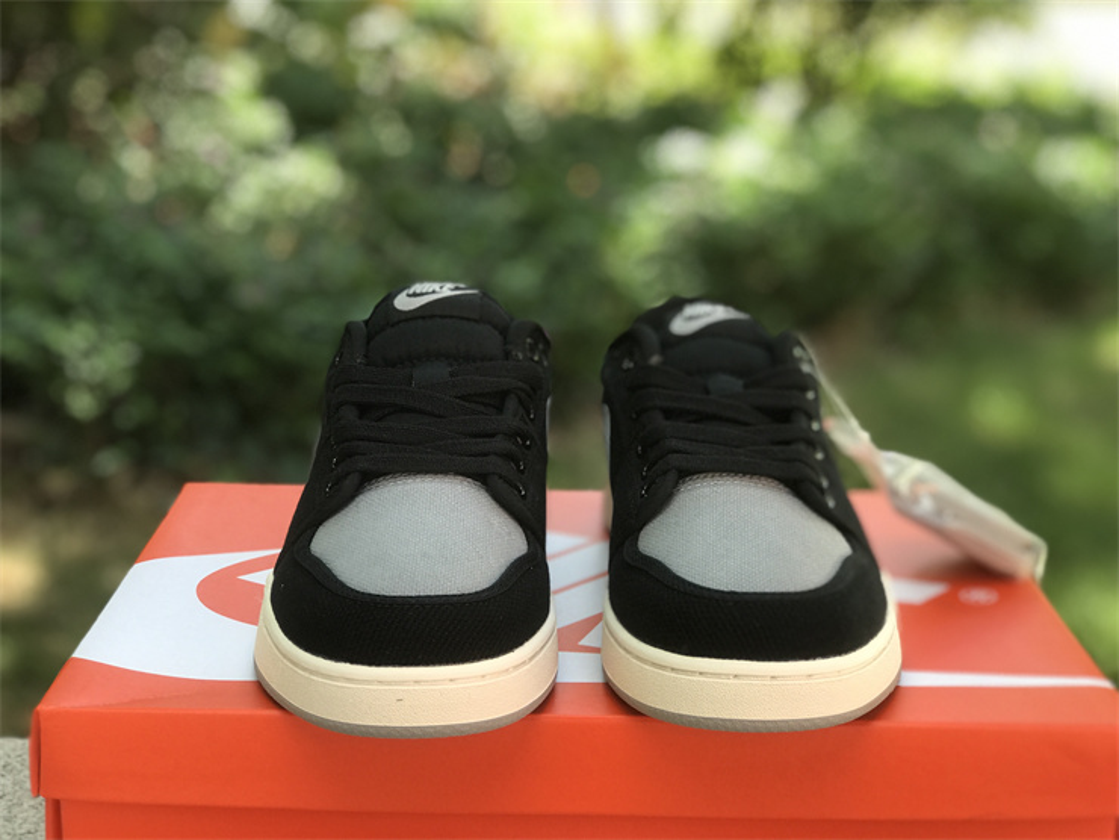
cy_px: 420
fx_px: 1843
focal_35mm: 57
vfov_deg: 25.7
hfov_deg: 33.8
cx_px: 560
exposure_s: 1/50
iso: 25
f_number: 2.8
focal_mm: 6.6
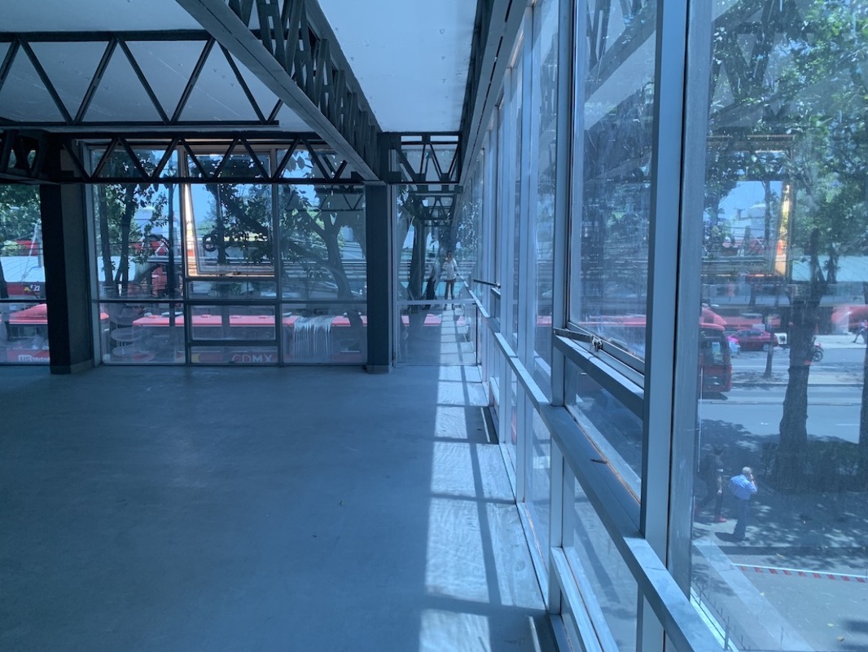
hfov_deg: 67.3
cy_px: 326
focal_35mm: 26
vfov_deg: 53.1
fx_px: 652
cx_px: 434
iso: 80
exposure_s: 1/121
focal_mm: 4.25
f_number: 1.8
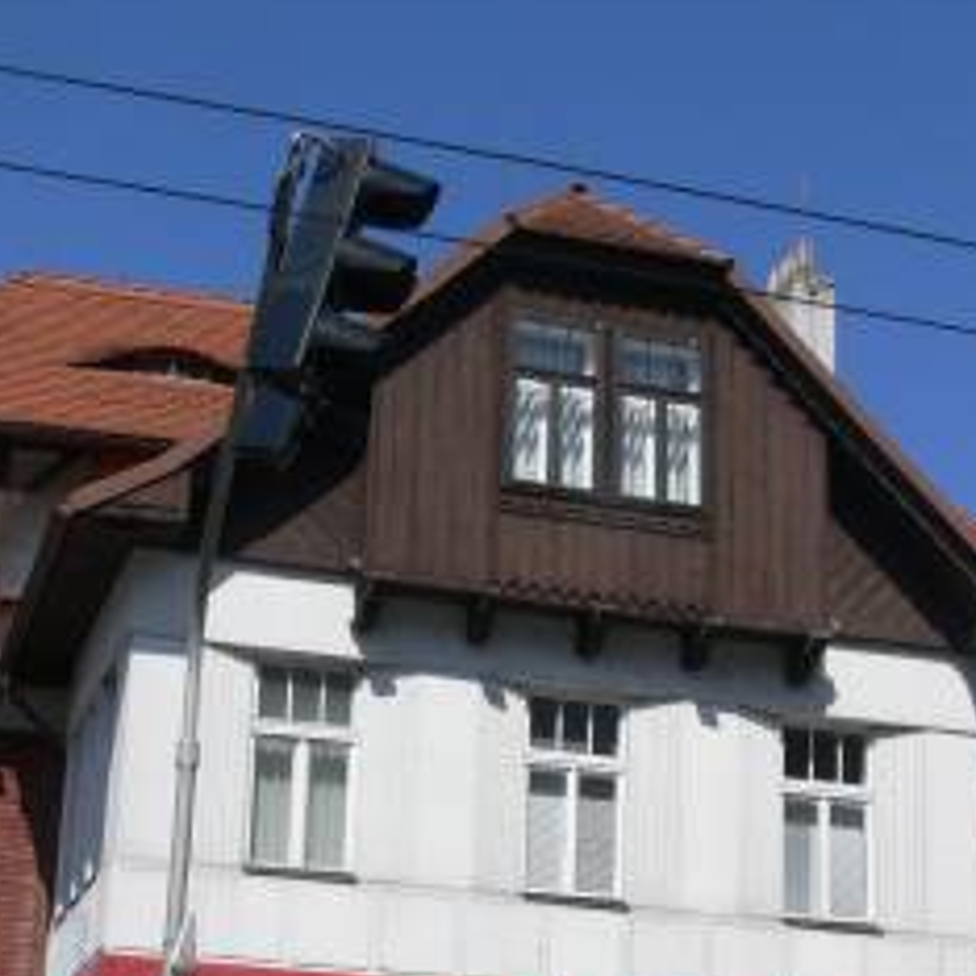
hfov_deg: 24.0
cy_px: 688
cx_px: 434
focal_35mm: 72
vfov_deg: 23.8
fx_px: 2297
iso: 100
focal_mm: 7.4
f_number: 8
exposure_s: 1/400
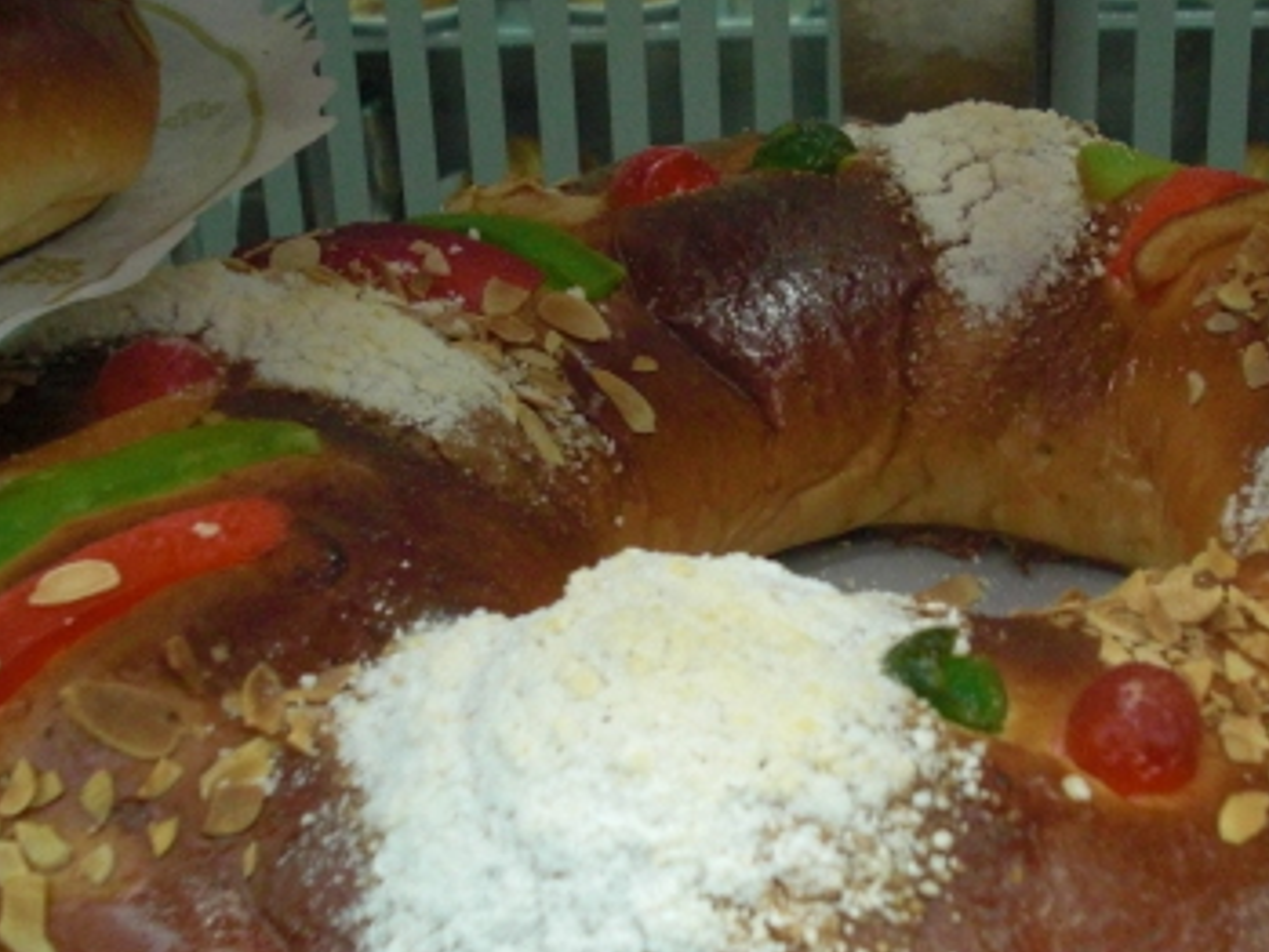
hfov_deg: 29.2
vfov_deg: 22.2
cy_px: 578
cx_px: 829
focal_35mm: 66
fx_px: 2420
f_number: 2.8
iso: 400
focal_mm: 6.3
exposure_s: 1/80
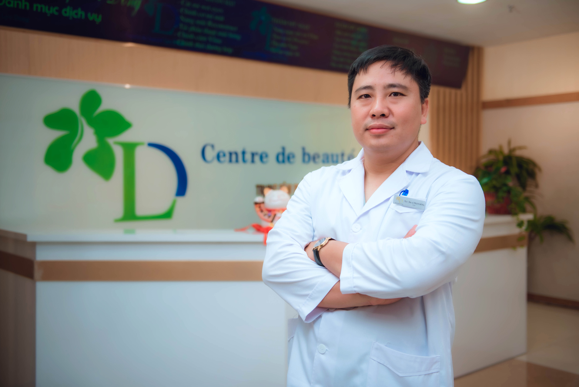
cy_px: 194
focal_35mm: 40
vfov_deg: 33.4
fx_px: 644
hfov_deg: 48.4
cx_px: 290
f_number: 2.8
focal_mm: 40
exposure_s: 1/160
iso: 200
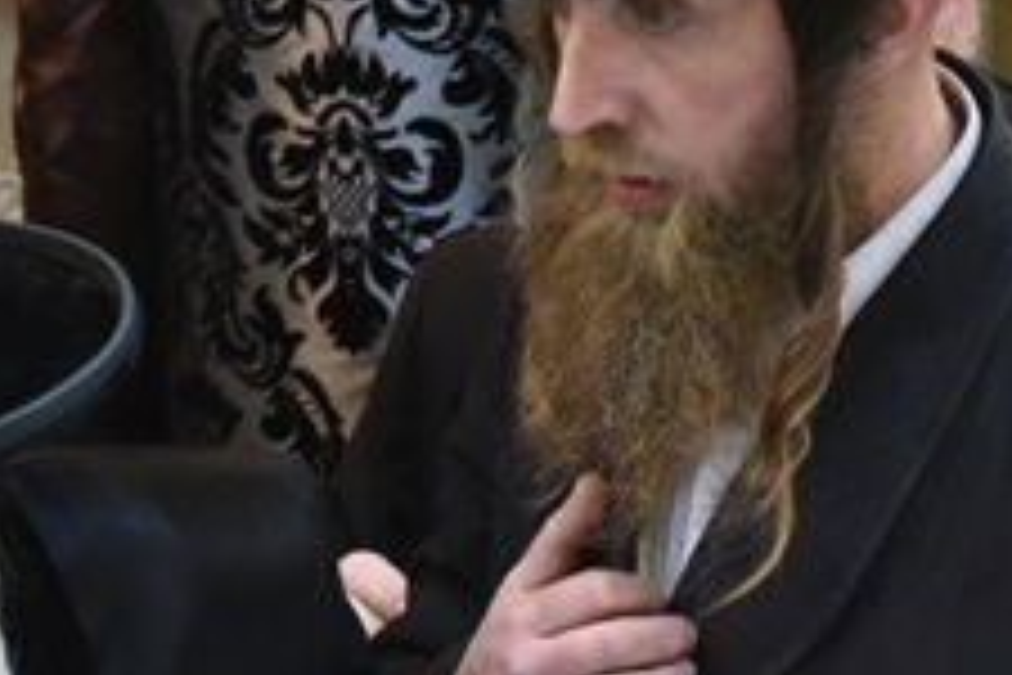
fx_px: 24314
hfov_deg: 2.4
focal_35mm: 865
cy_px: 920
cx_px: -261
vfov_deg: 1.6
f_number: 5.6
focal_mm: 190
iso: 5000
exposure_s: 1/100
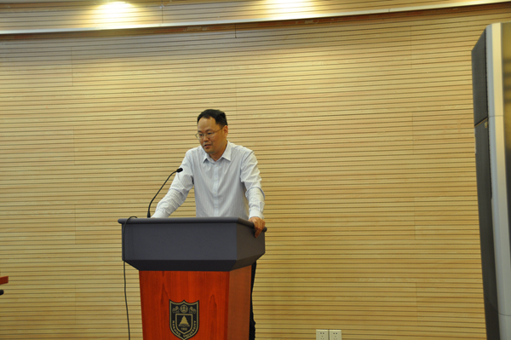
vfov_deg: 23.7
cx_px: 256
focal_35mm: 57
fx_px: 808
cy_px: 170
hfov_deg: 35.1
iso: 400
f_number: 4.2
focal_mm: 38
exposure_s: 1/20
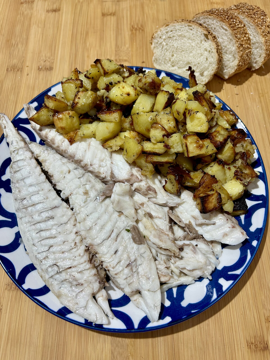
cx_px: 135
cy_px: 180
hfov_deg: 53.1
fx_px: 270
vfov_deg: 67.3
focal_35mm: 26
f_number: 1.5
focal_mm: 5.7
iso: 125
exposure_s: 1/50
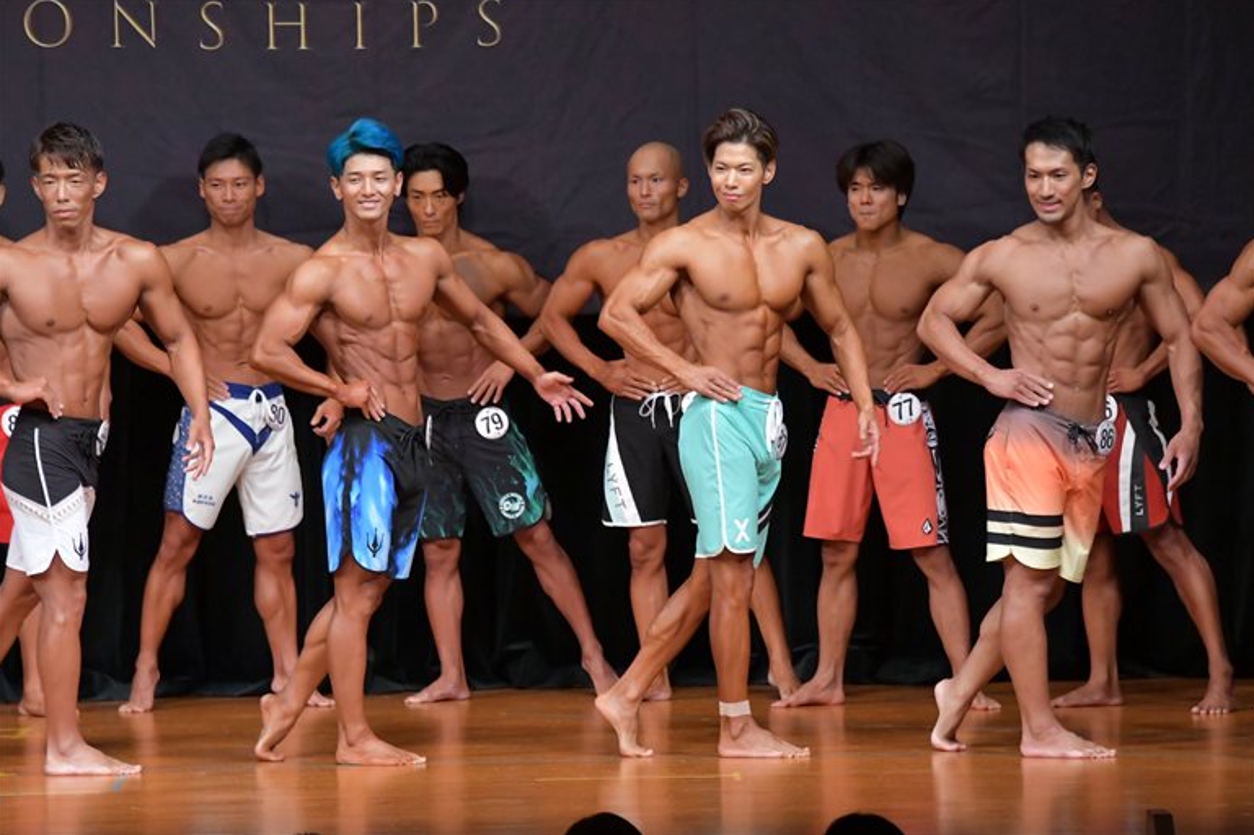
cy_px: 416
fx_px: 8948
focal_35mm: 257
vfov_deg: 5.3
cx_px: 629
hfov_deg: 8.0
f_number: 5.6
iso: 5000
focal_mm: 170
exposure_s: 1/400
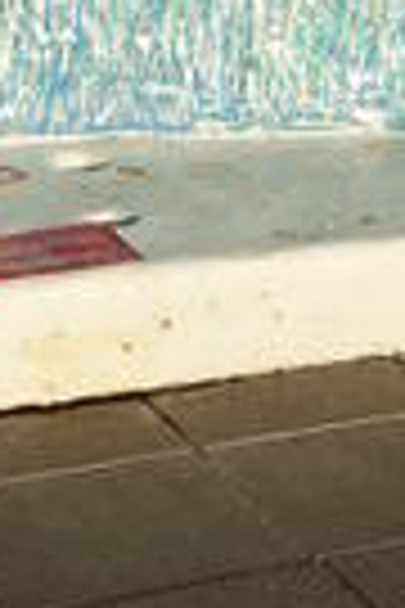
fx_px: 2719
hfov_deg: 8.4
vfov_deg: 11.3
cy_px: -662
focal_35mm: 161
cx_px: 520
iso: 100
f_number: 8
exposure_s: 1/250
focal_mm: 25
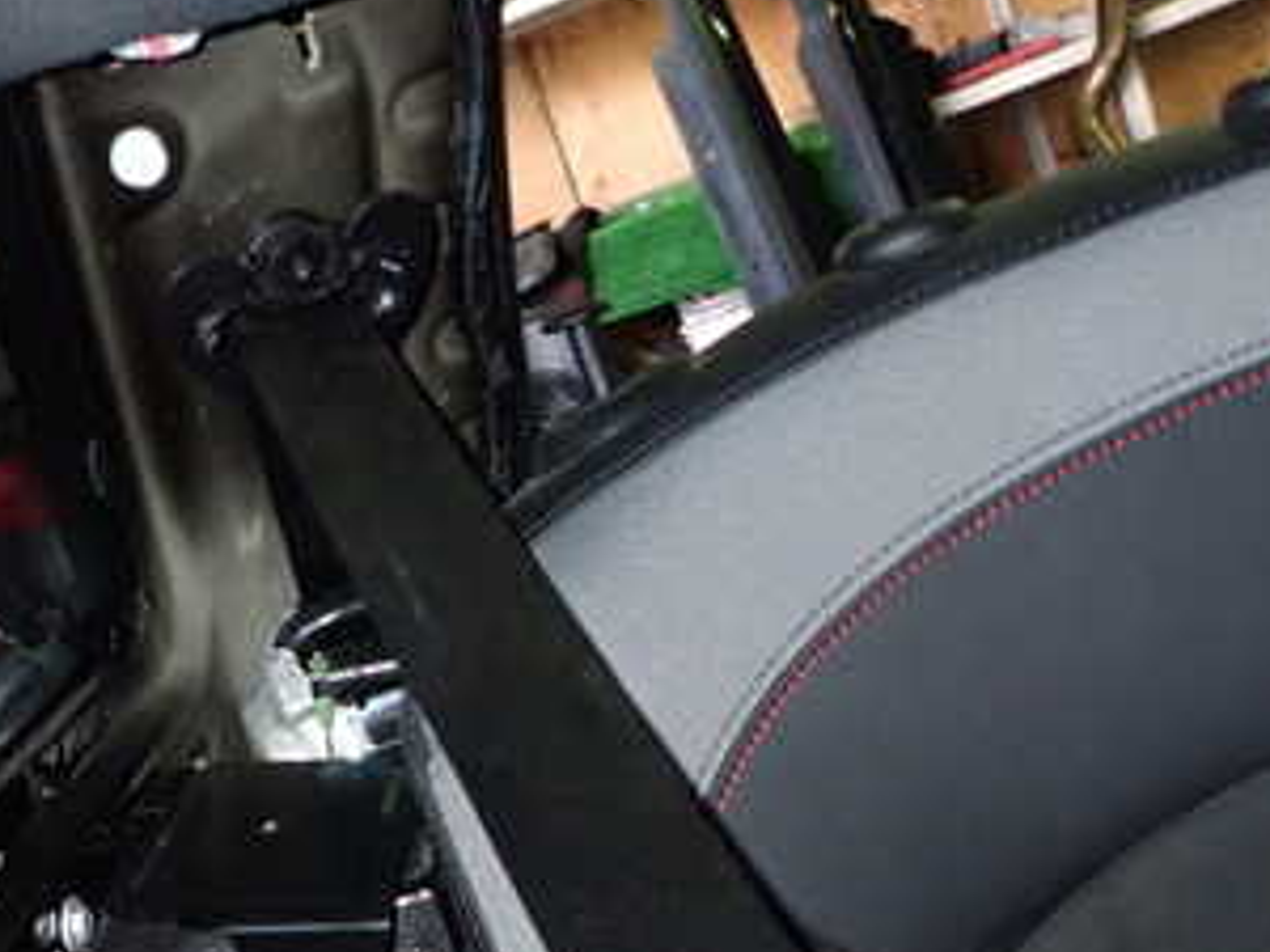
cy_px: 749
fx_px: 1834
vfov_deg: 28.5
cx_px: 500
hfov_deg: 38.0
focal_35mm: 50
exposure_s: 1/30
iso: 800
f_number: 5.6
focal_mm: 4.5
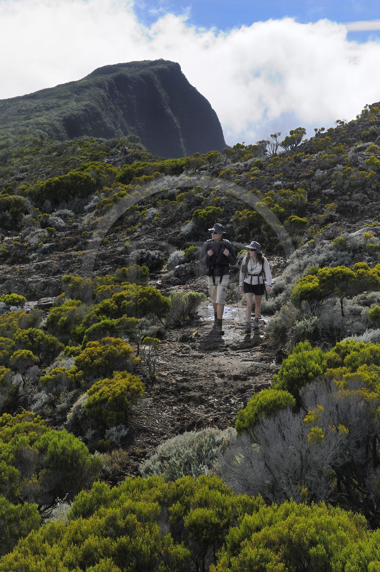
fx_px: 1110
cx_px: 190
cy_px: 286
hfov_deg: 19.4
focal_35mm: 70
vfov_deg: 28.9
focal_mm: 70
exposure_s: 1/160
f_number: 14
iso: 200
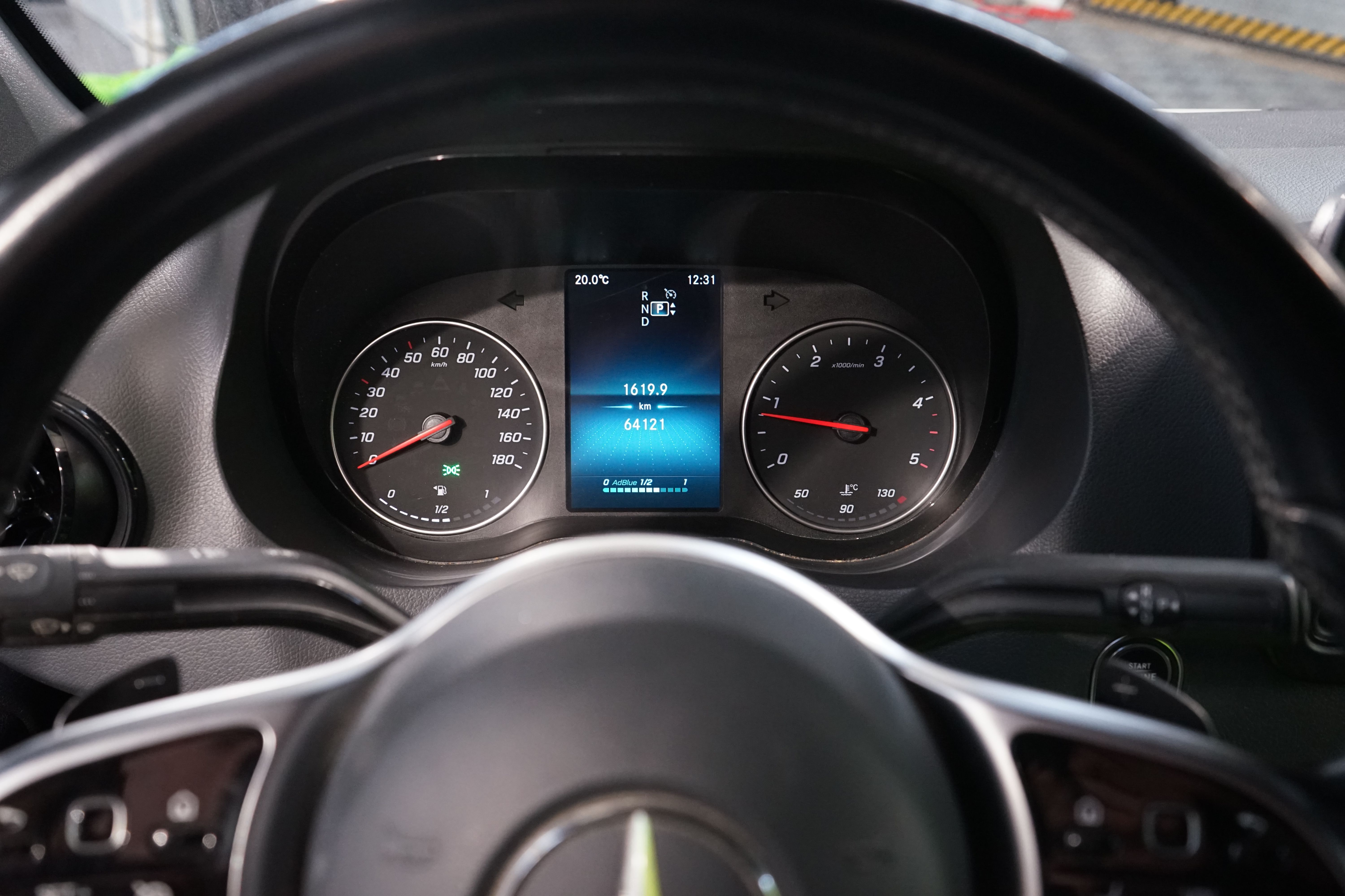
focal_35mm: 30
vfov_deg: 43.6
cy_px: 448
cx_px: 672
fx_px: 1121
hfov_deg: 61.9
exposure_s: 1/40
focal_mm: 30
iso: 3200
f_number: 5.6
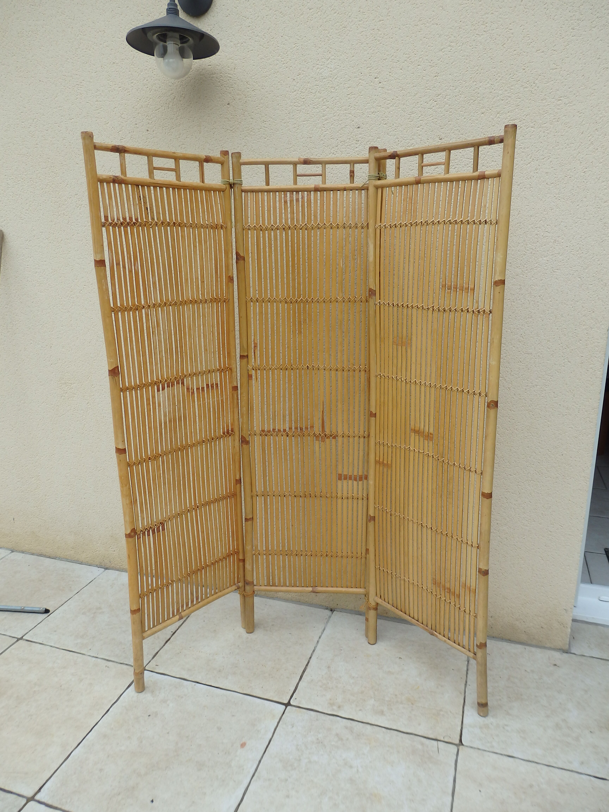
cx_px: 304
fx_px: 586
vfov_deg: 69.4
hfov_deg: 54.9
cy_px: 406
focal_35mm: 25
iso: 125
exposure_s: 1/500
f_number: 3
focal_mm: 4.5
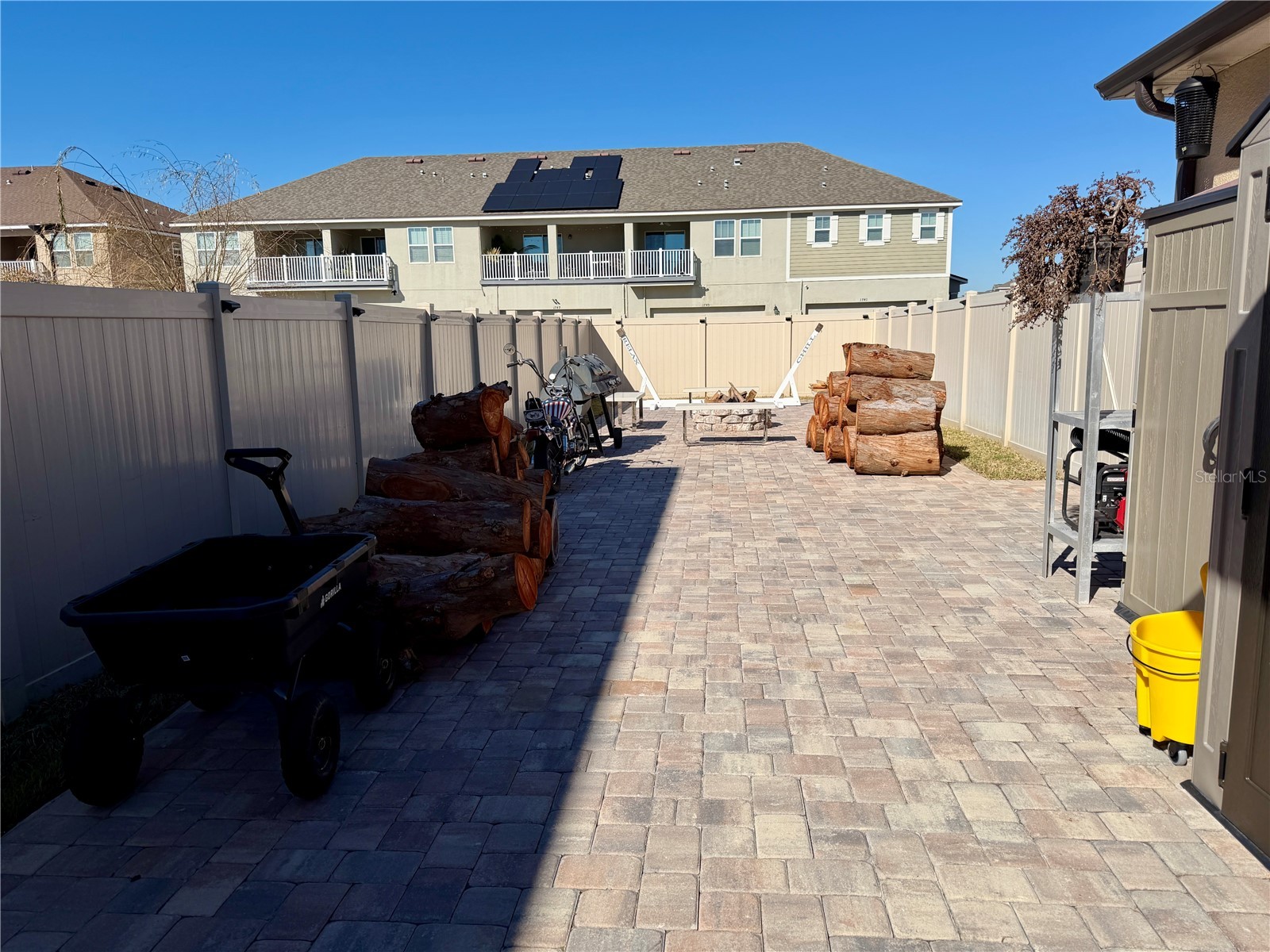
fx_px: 881
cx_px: 635
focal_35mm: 24
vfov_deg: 56.8
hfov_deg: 71.6
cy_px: 476
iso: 80
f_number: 1.78
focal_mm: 6.76
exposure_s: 1/8130
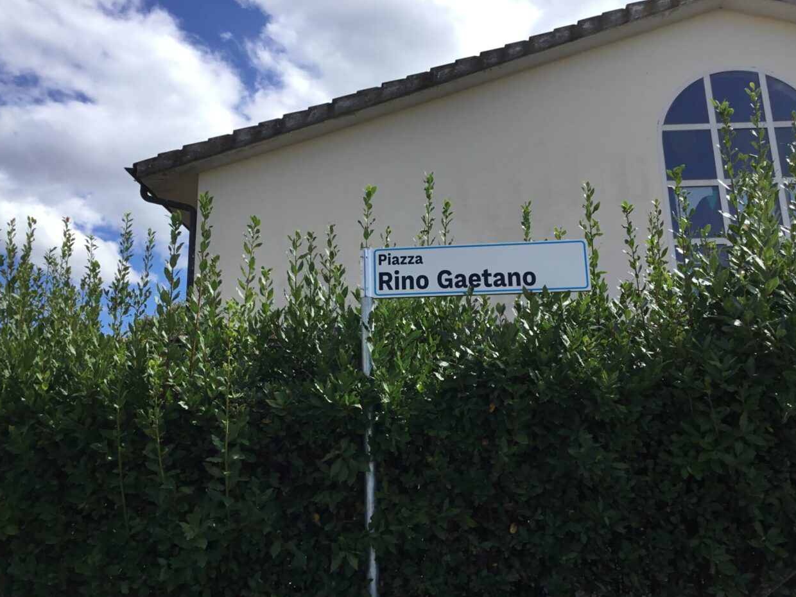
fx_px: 736
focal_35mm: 32
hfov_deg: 56.8
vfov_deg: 44.2
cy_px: 307
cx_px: 405
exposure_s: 1/1274
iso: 25
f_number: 2.4
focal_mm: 3.3
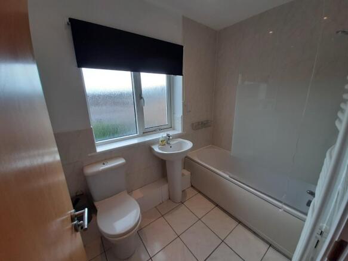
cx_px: 174
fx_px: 131
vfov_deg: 89.9
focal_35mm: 13
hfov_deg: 106.2
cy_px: 130
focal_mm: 1.42
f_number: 2.2
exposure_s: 1/100
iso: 40
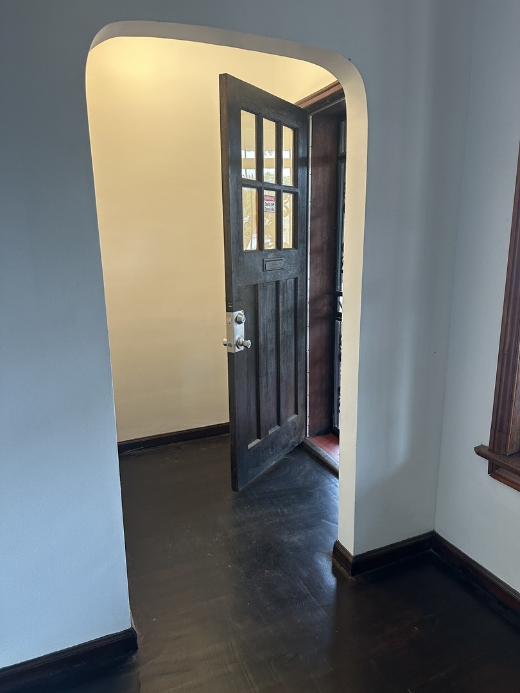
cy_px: 346
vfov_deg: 71.6
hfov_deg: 56.8
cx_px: 260
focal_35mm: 24
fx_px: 481
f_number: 1.78
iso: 200
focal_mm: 6.86
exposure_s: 1/120
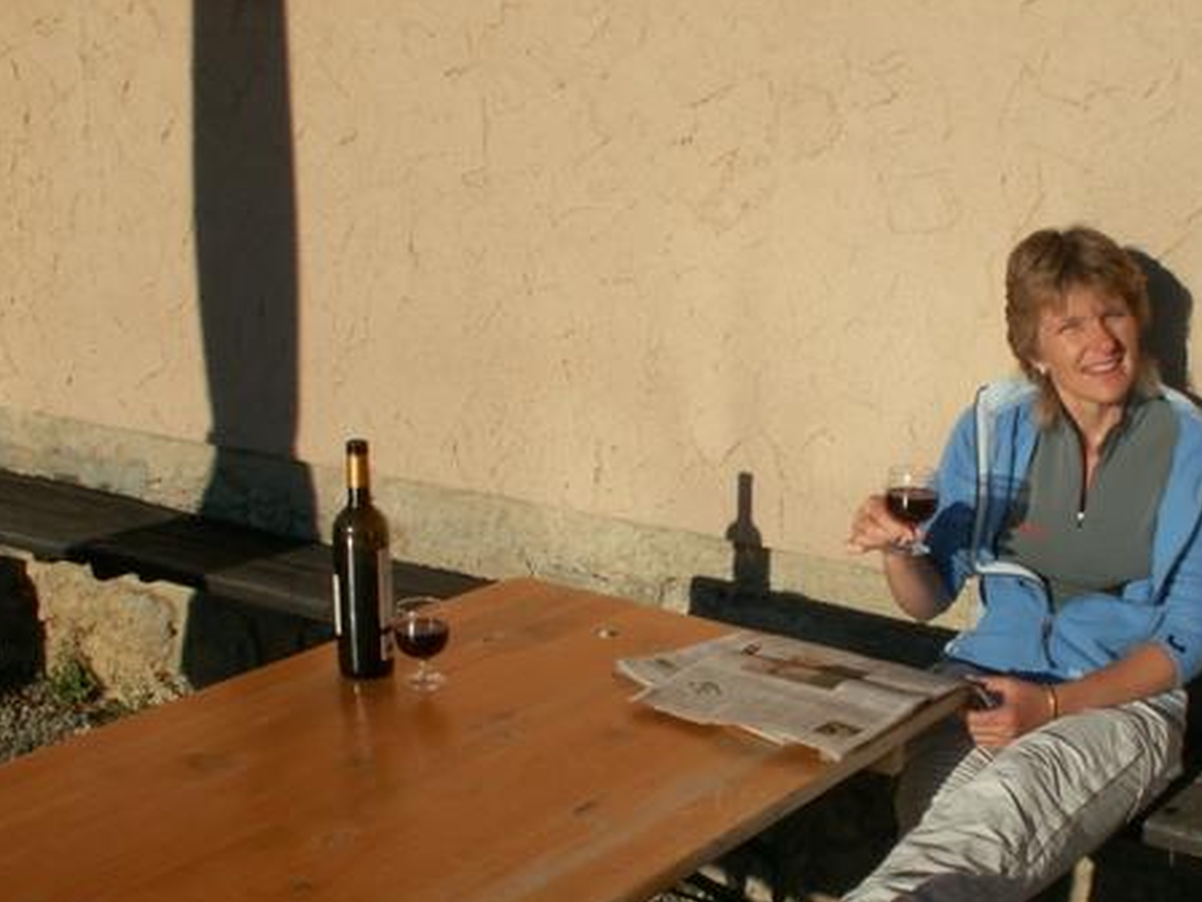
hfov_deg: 37.8
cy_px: 574
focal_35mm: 50
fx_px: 1736
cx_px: 805
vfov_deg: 29.0
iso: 50
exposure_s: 1/250
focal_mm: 5.86
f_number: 8
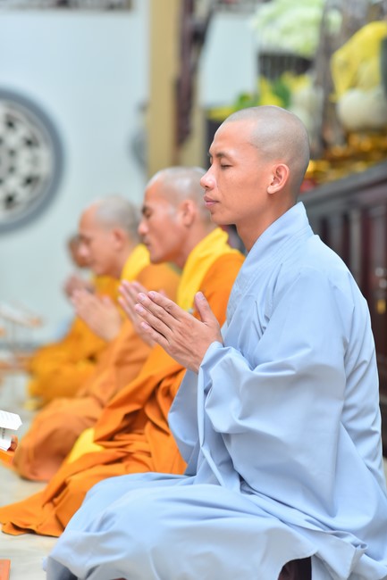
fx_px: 1371
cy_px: 290
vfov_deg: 23.9
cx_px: 194
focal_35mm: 85
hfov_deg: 16.1
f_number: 2.8
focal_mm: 85
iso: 640
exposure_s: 1/80
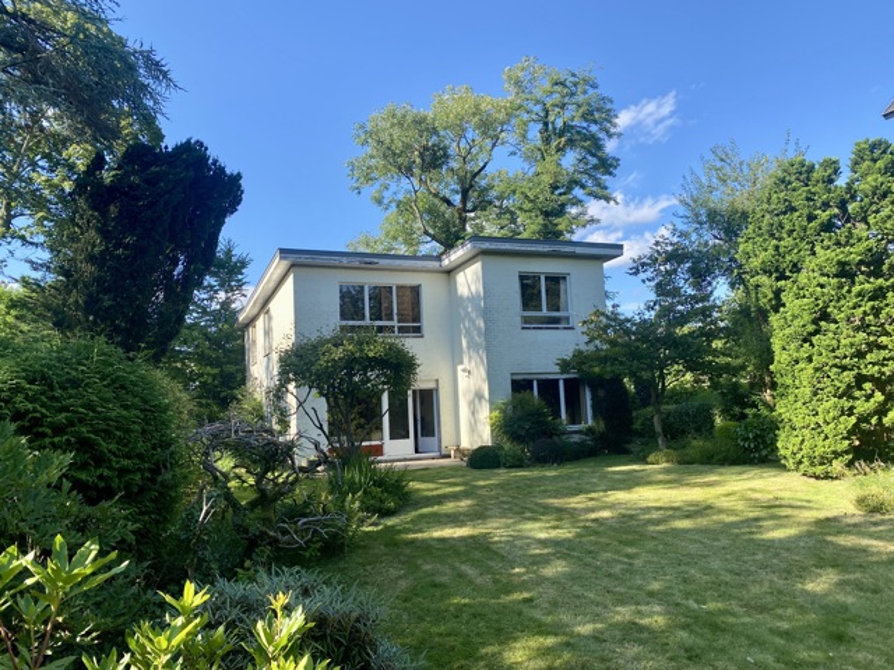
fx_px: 671
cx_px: 447
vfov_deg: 53.1
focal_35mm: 26
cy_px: 335
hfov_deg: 67.3
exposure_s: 1/1034
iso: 32
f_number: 1.8
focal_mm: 4.25
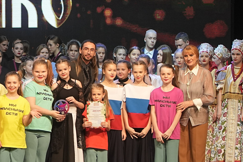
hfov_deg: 8.8
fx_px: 1580
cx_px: 18
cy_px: 48
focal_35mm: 234
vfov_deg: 5.9
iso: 1250
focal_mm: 75
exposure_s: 1/200
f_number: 4
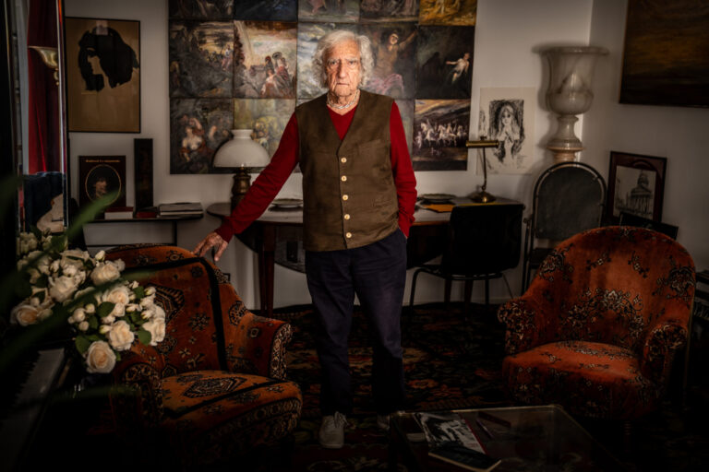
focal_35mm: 44
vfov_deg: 30.5
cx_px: 354
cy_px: 236
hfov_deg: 44.5
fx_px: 866
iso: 1000
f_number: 2.8
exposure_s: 1/100
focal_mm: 44
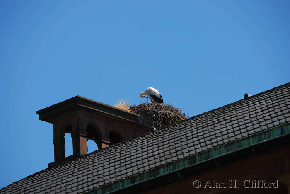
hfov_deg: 6.9
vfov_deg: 4.6
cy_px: 97
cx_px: 145
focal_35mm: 300
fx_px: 2419
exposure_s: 1/400
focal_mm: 200
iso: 100
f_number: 7.1
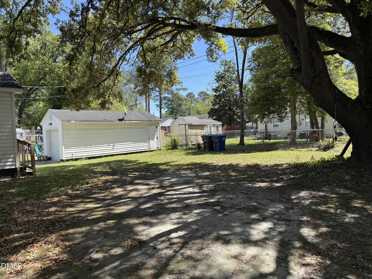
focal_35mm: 24
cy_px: 140
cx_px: 186
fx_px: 258
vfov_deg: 56.8
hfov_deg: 71.6
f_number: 1.78
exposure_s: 1/1812
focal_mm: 6.76
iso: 100
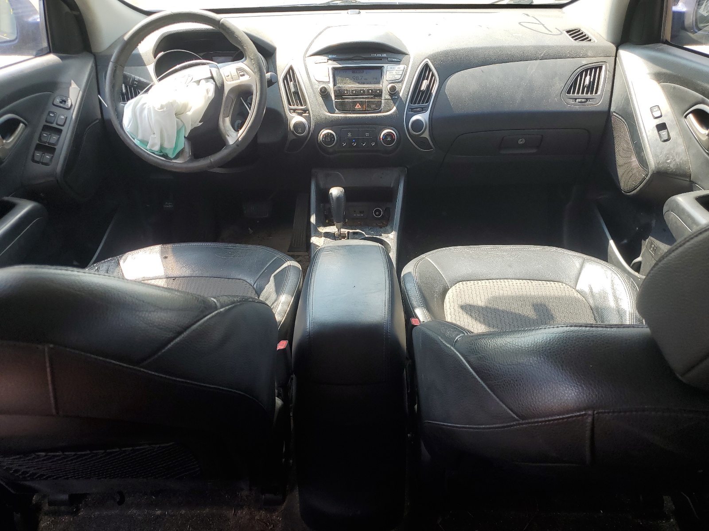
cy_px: 266
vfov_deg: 53.1
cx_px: 354
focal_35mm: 26
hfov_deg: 67.3
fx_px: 533
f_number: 1.5
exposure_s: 1/286
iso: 50
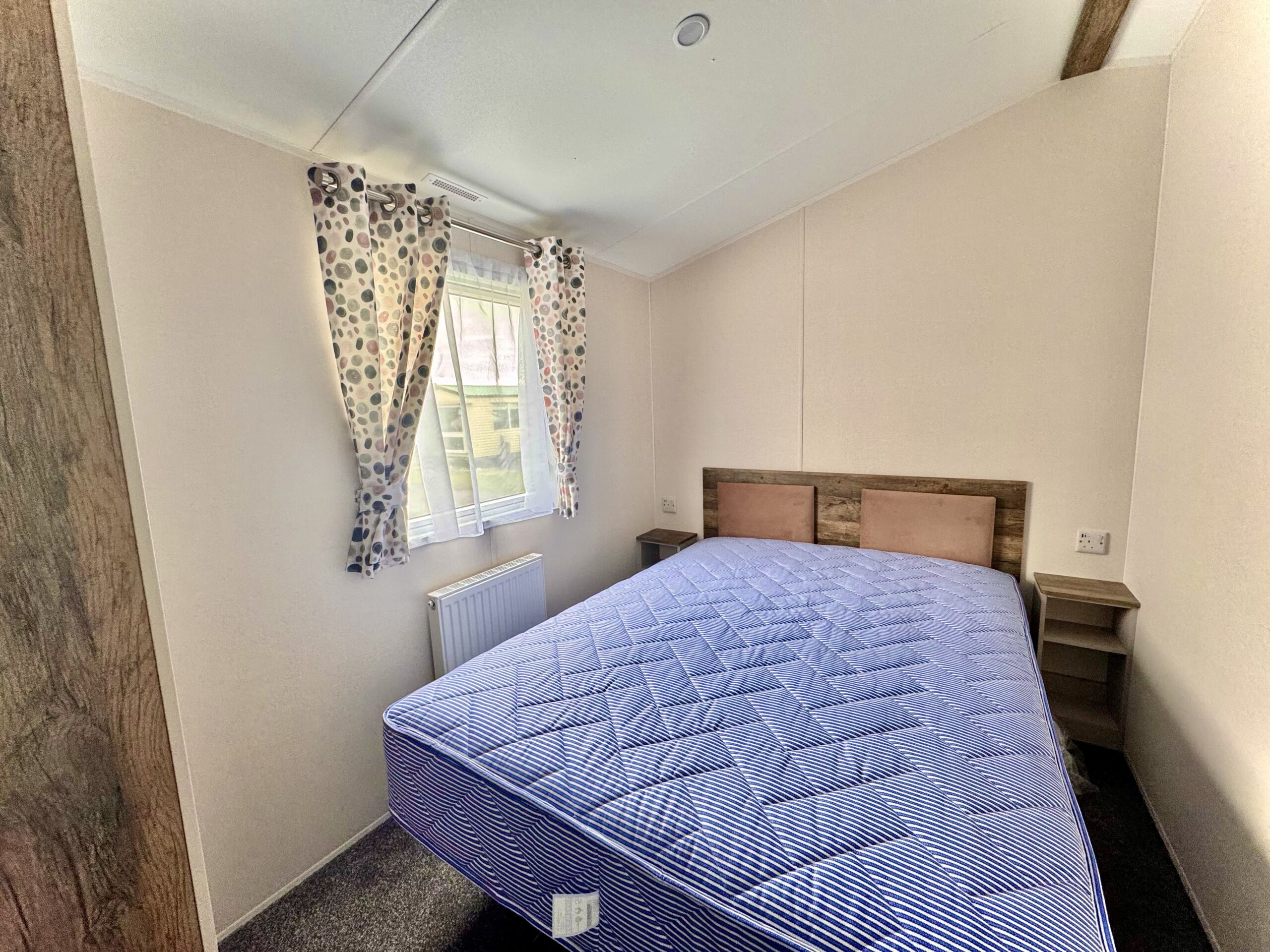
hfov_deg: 102.1
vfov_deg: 85.7
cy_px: 476
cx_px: 635
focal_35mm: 14
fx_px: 514
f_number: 2.2
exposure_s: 1/99
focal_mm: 2.22
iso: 200
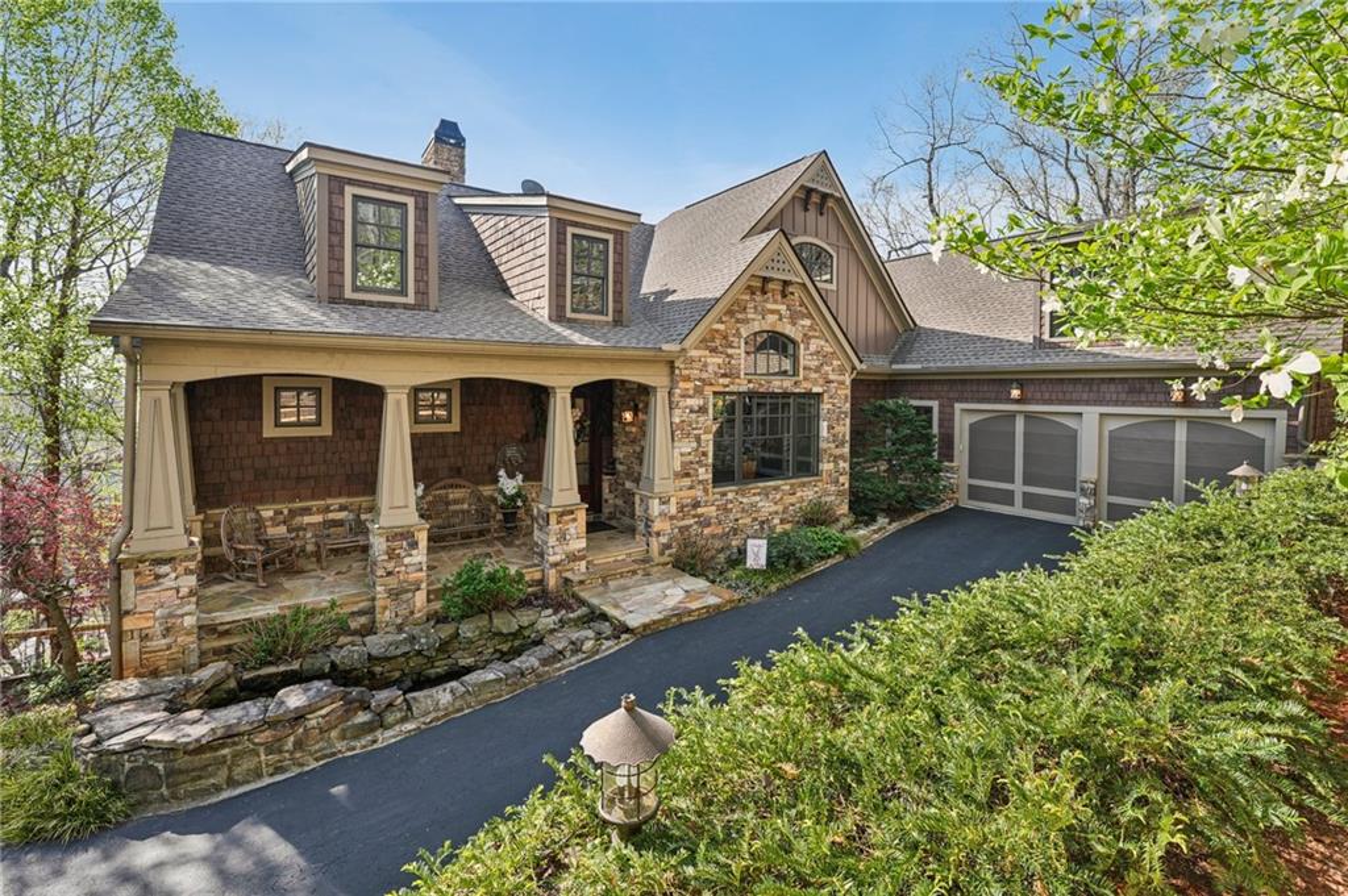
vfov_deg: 78.4
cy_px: 448
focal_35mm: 15
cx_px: 674
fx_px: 550
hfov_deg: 101.6
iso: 100
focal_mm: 14.7
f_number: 8
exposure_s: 1/60
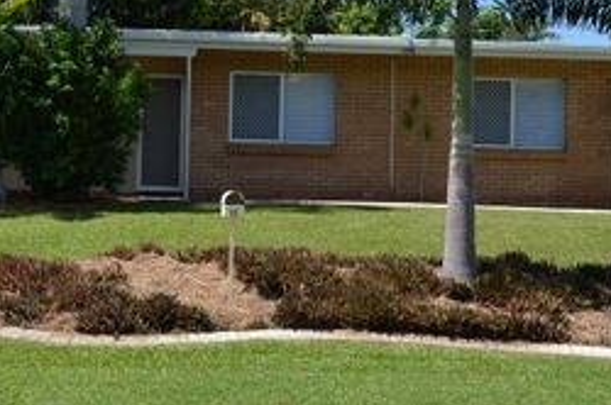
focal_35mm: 65
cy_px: 165
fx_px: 1101
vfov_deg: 20.9
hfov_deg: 30.4
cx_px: 139
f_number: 8
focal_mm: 23
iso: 100
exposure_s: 1/250
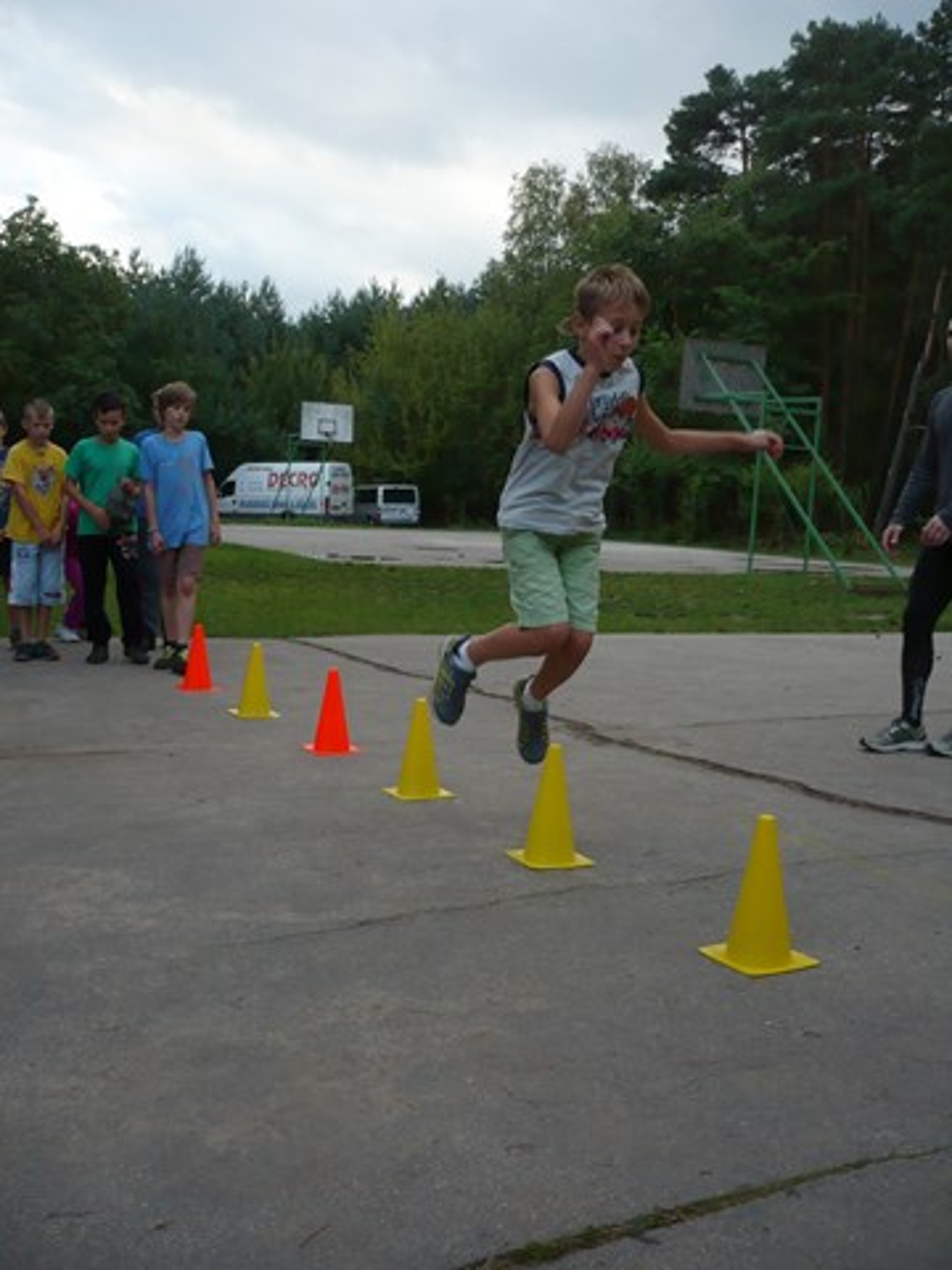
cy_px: 635
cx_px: 476
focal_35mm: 35
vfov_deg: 52.6
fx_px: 1283
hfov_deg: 40.7
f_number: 2.8
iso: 100
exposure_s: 1/200
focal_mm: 5.8
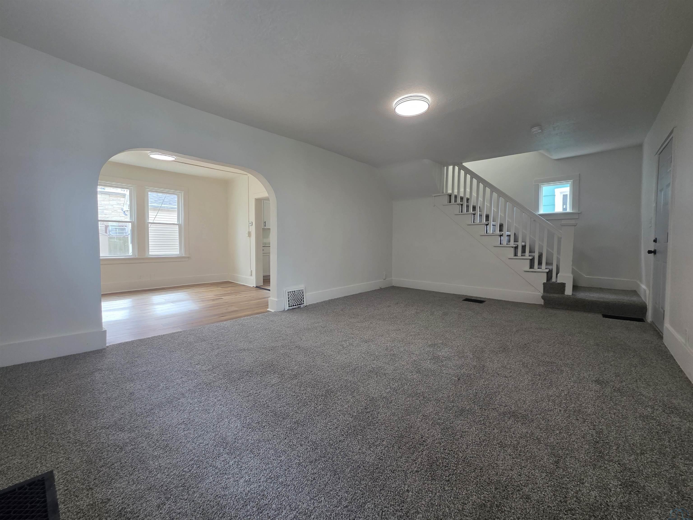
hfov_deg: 106.2
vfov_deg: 89.9
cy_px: 260
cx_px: 346
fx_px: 260
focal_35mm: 13
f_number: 1.9
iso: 125
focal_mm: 2.2
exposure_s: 1/120
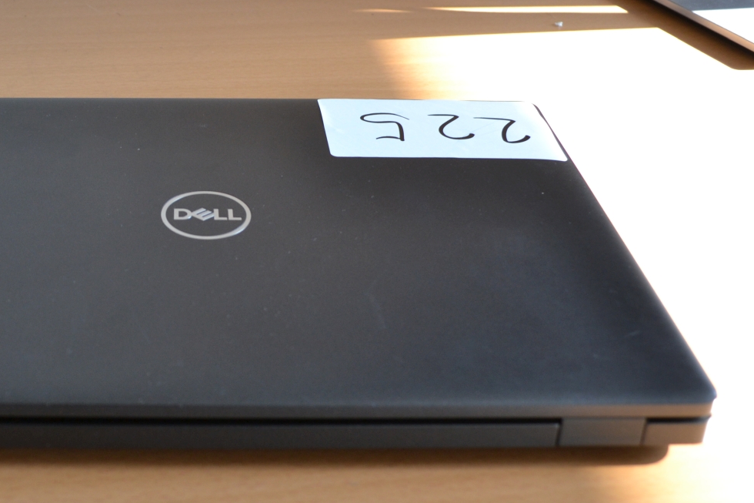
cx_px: 195
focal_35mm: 49
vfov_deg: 27.5
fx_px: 1026
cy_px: 242
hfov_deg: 39.3
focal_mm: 20
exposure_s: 1/100
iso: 400
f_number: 5
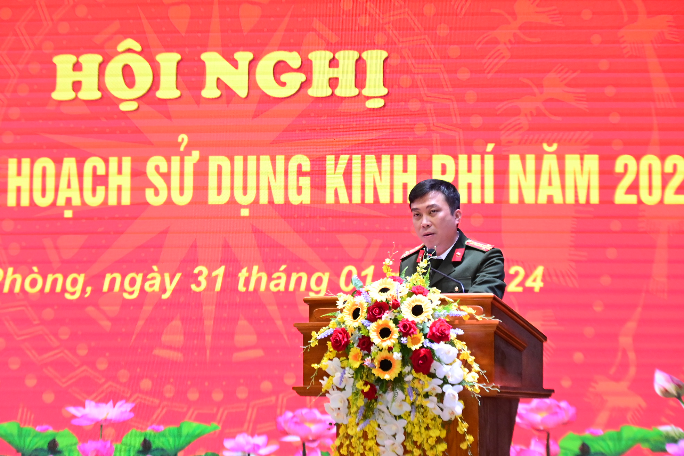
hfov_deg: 13.7
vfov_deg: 9.1
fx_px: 2850
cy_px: 228
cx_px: 342
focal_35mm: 150
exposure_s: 1/200
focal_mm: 100
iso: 3200
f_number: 5.6
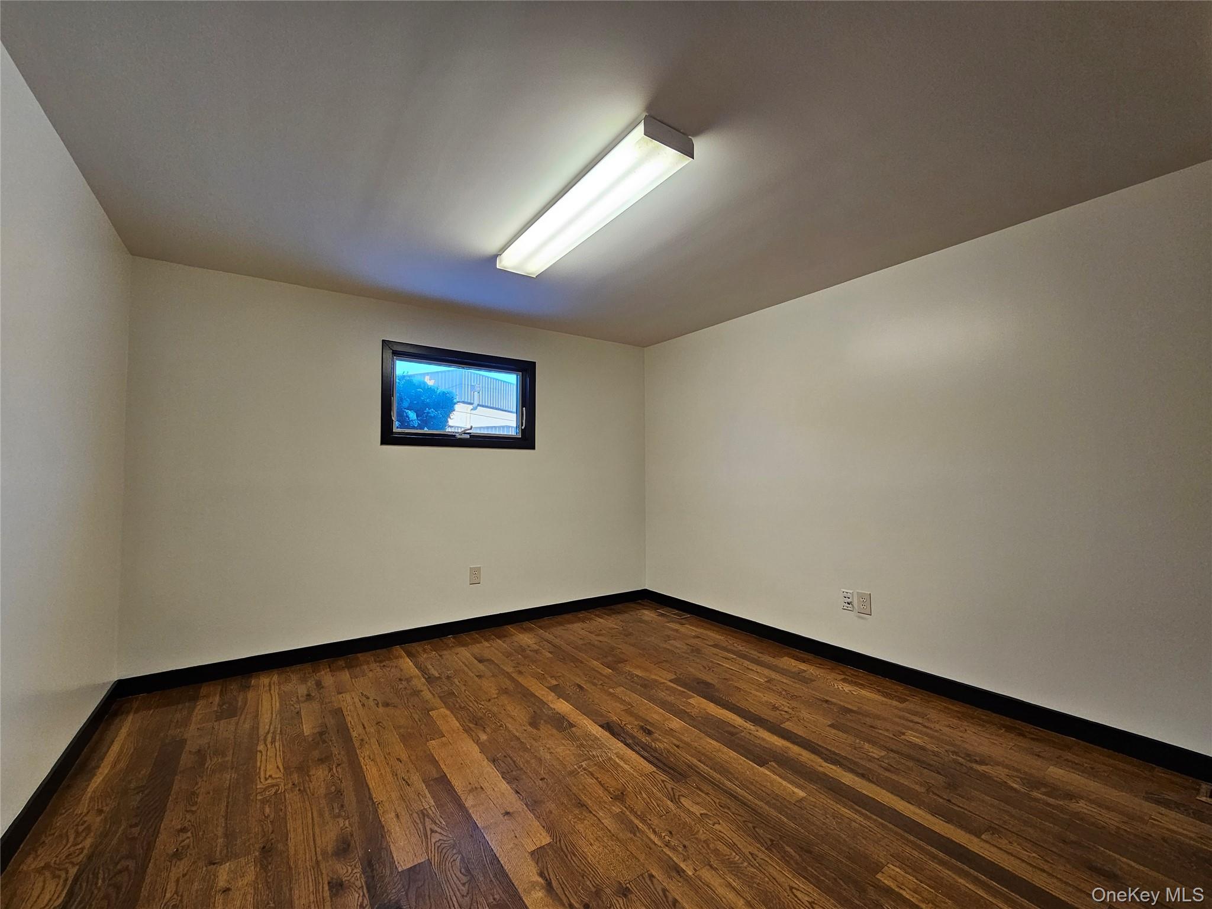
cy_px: 454
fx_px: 455
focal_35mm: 13
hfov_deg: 106.2
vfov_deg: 89.9
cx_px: 606
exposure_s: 1/60
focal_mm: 2.2
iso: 160
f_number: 2.2
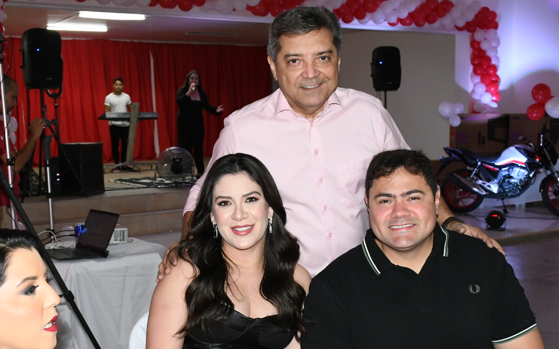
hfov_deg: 42.6
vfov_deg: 27.2
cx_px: 280
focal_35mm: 47
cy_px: 241
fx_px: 716
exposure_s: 1/100
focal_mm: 20
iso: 1600
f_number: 5.6
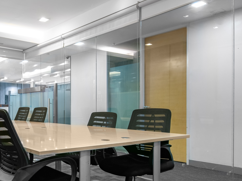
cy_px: 114
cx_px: 48
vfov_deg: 40.4
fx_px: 245
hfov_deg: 49.5
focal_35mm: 35
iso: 400
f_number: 9
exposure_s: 1
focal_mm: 15
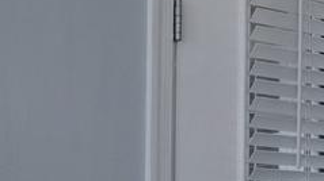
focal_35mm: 101
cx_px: 770
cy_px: 261
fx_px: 867
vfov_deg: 11.5
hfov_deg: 14.4
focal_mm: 16
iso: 1250
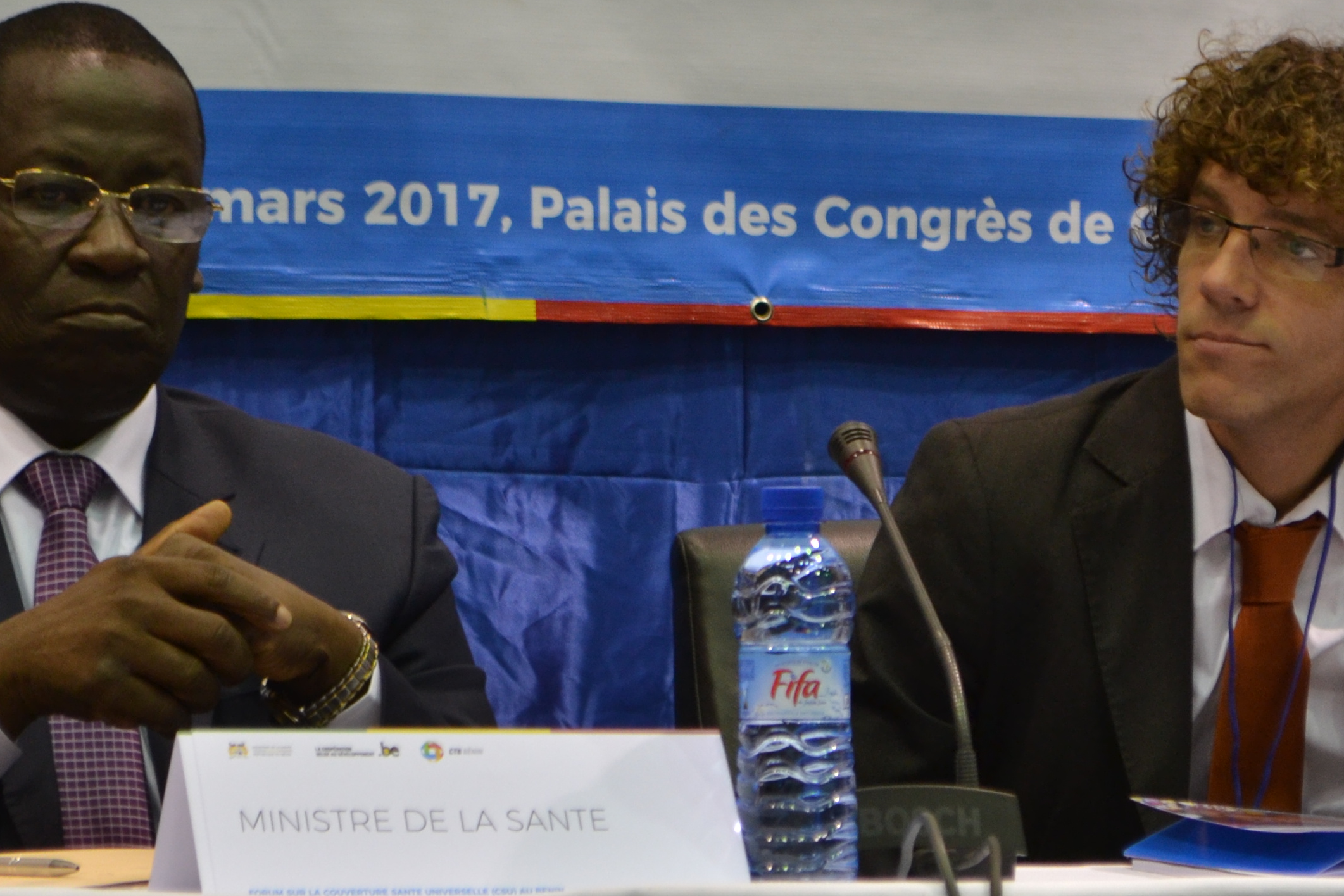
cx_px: 855
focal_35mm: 179
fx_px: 6685
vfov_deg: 7.7
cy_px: 447
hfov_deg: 11.5
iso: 400
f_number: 5.6
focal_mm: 55
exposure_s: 1/30
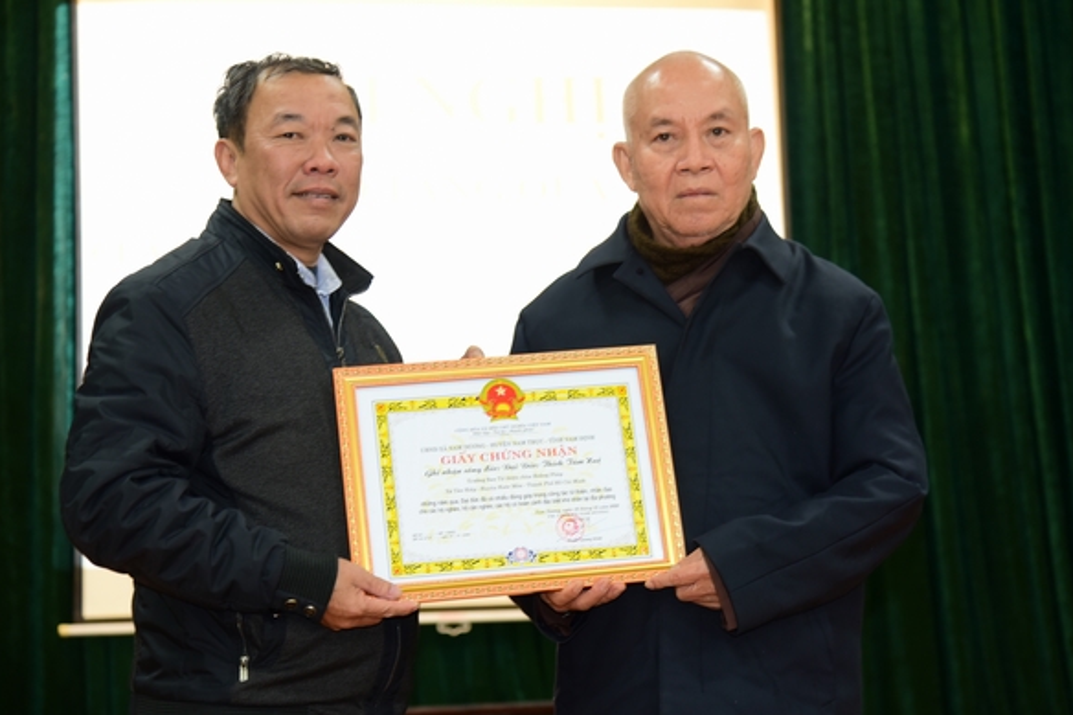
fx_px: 2324
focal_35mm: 78
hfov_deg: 26.0
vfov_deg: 17.5
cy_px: 369
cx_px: 592
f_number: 4
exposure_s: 1/40
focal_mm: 70
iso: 1000
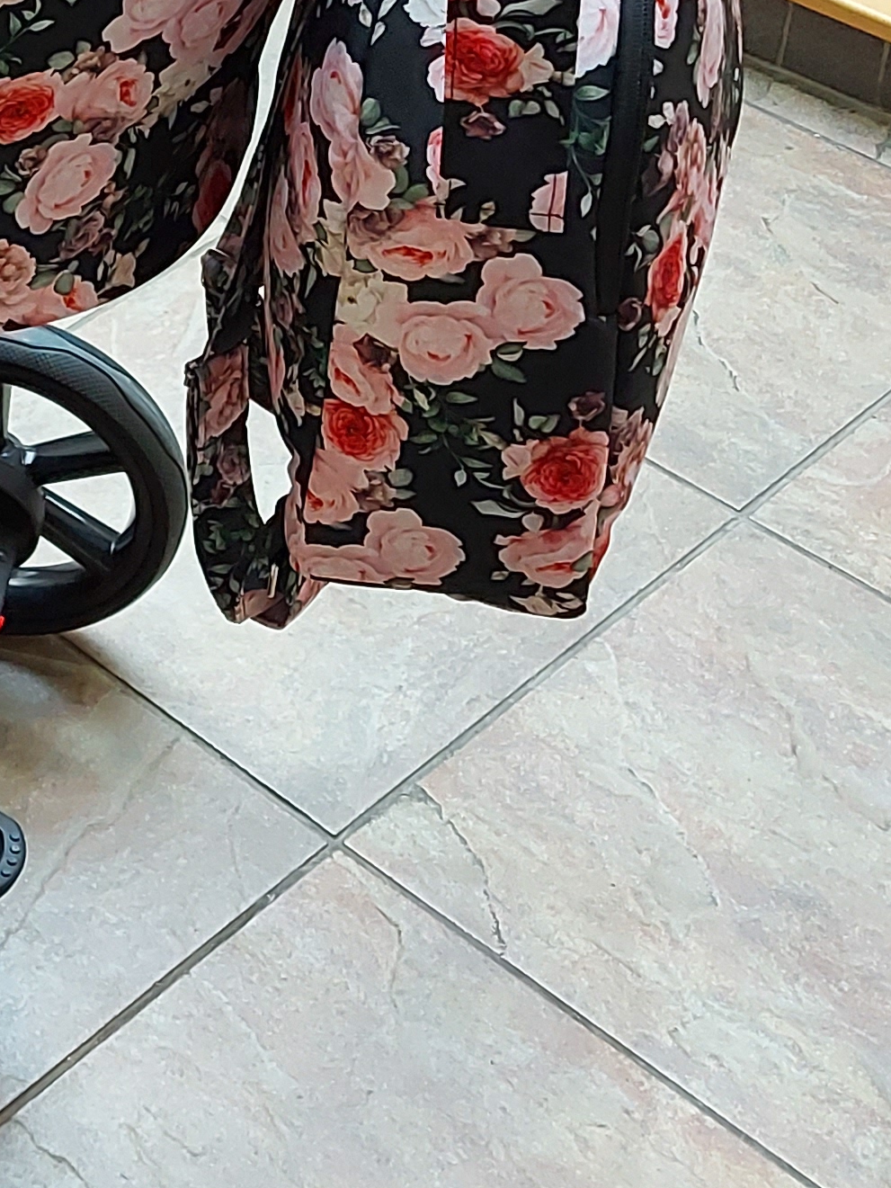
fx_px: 2882
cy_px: 34
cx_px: -352
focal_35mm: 84
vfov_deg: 22.5
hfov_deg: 16.4
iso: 320
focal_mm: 5.23
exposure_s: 1/33
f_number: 1.8
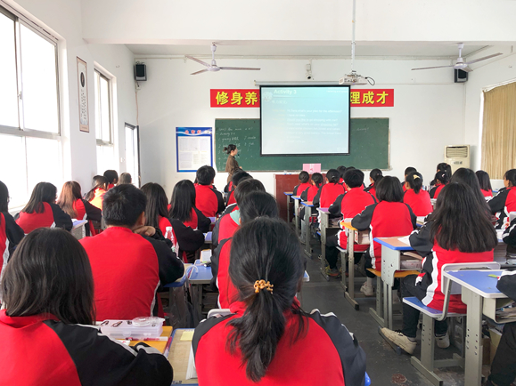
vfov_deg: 48.2
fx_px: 432
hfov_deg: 61.7
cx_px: 252
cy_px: 193
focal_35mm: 29
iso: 25
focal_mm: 4
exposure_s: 1/40
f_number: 1.8
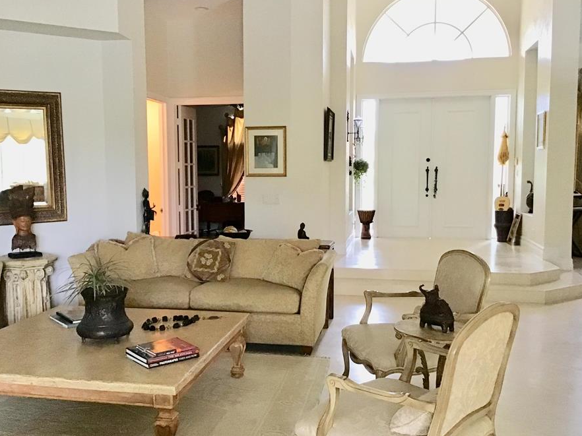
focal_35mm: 36
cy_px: 226
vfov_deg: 39.6
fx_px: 605
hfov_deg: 51.3
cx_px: 273
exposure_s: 1/30
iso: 250
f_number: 2.4
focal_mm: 3.3
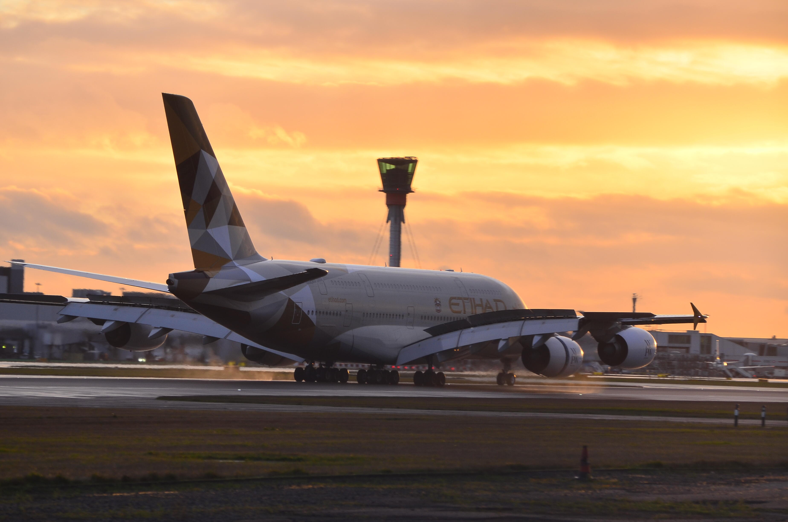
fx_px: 4096
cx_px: 394
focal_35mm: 188
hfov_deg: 11.0
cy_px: 261
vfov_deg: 7.3
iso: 200
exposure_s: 1/200
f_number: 4.8
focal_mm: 125
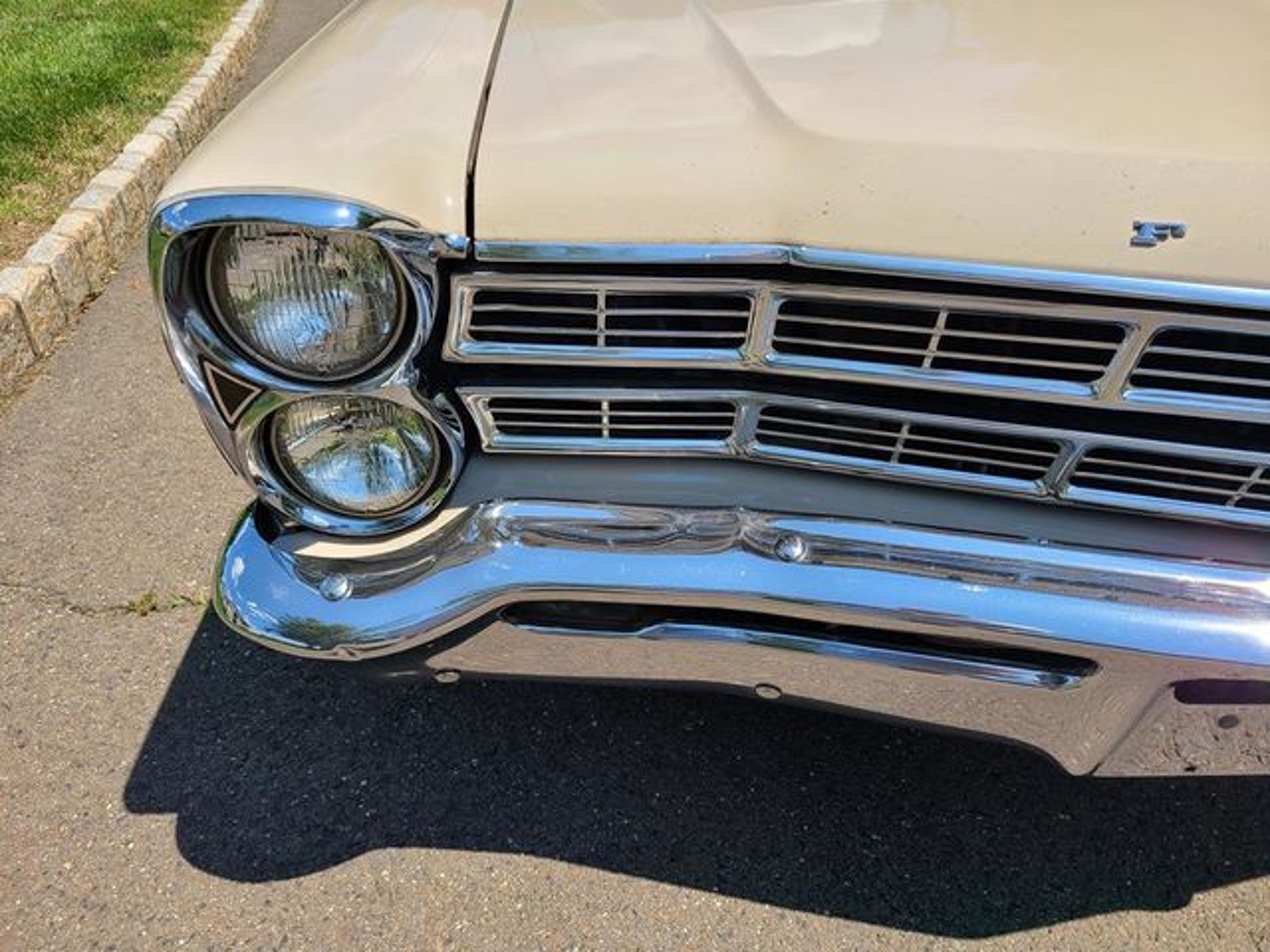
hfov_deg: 67.3
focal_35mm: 26
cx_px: 635
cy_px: 476
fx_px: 954
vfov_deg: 53.1
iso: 40
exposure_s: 1/1930
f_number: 1.8
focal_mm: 5.4
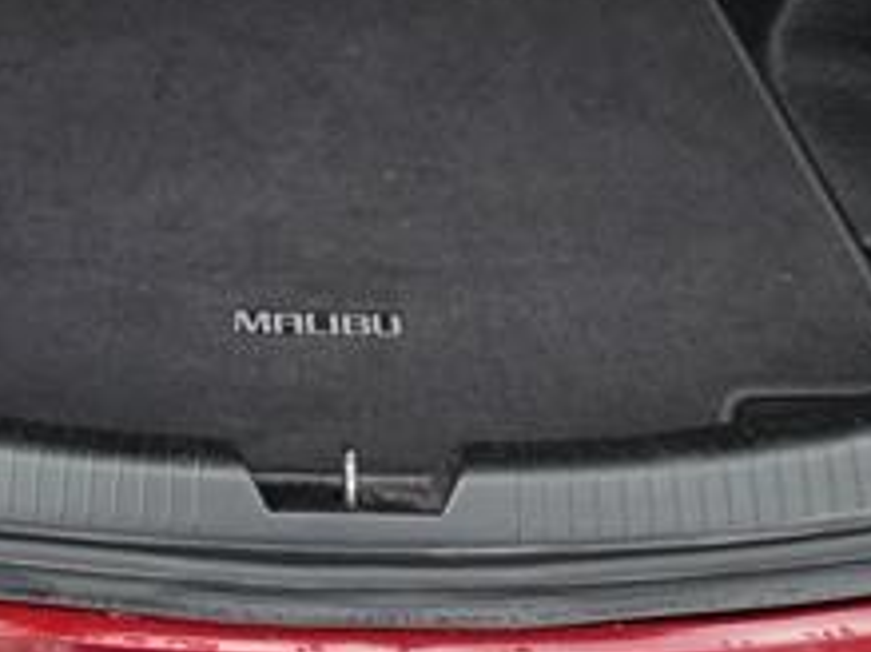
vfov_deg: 33.8
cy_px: -28
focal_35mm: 38
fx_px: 956
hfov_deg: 47.2
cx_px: 219
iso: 50
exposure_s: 1/101
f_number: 2.2
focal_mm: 1.7
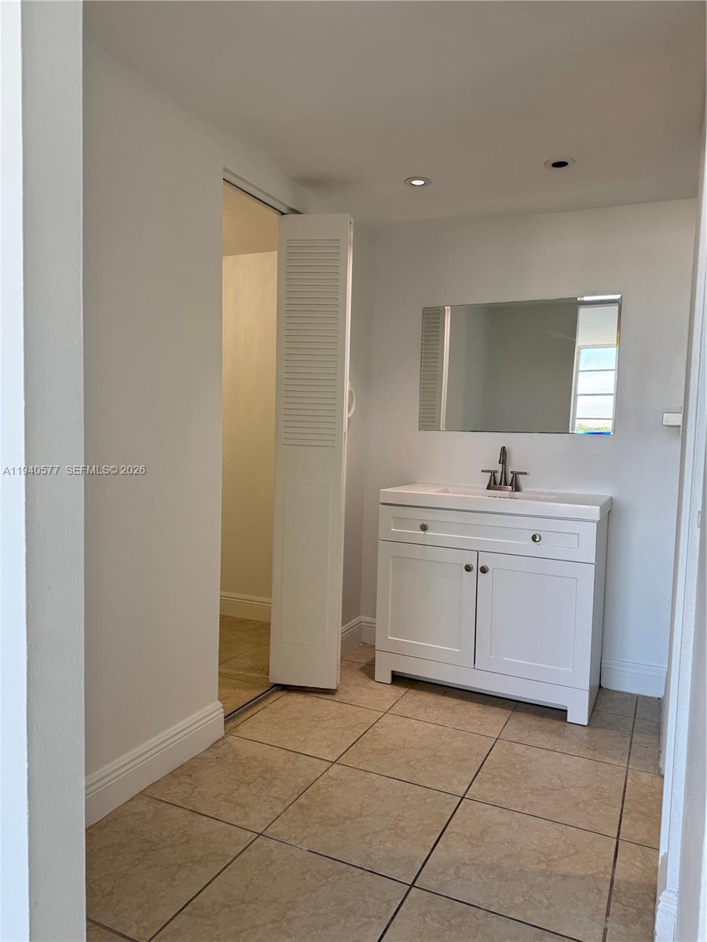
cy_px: 471
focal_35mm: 24
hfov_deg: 56.8
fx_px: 654
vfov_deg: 71.6
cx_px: 354
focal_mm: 6.76
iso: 100
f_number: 1.78
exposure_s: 1/142
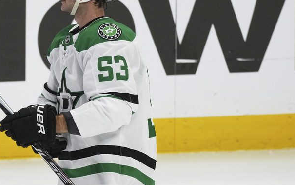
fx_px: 12476
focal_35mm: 1552
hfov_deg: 1.4
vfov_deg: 0.8
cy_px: 88
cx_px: 64
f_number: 4
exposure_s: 1/2000
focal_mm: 600
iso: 2500
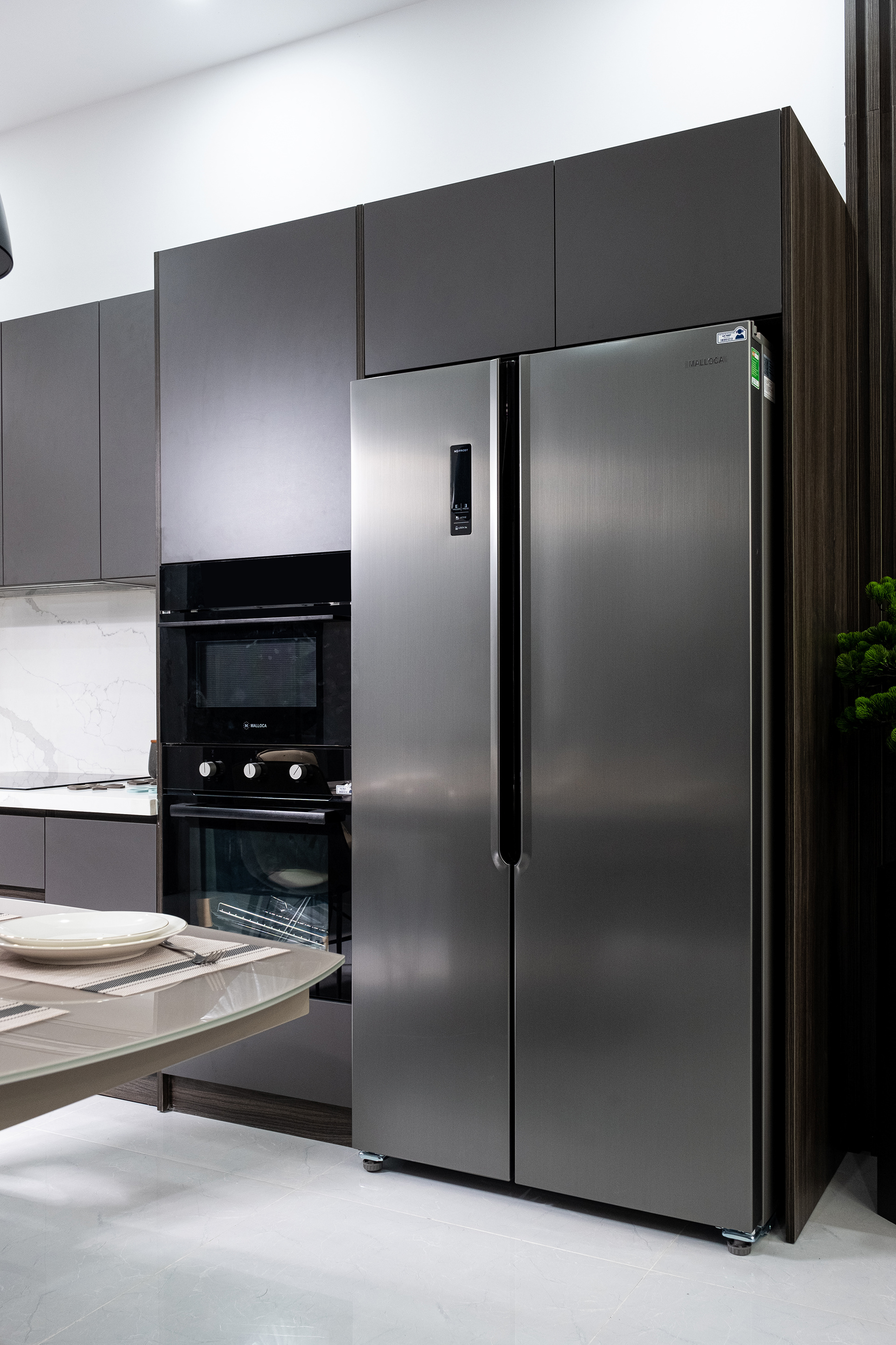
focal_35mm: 31
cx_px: 448
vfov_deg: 60.3
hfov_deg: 42.3
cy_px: 672
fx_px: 1157
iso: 640
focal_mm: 20.6
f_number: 5.6
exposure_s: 1/15
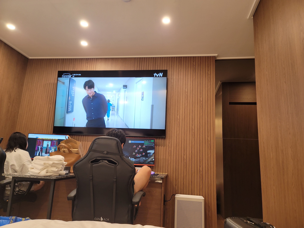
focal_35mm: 25
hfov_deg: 69.4
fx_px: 220
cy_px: 114
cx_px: 152
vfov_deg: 54.9
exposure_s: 1/60
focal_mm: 7
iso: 160
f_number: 1.8
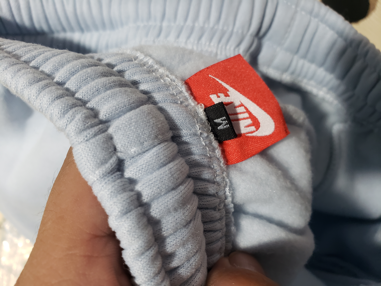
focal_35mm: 26
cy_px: 143
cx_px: 190
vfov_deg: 53.1
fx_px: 286
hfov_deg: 67.3
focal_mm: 4.3
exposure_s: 1/100
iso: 200
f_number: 2.4
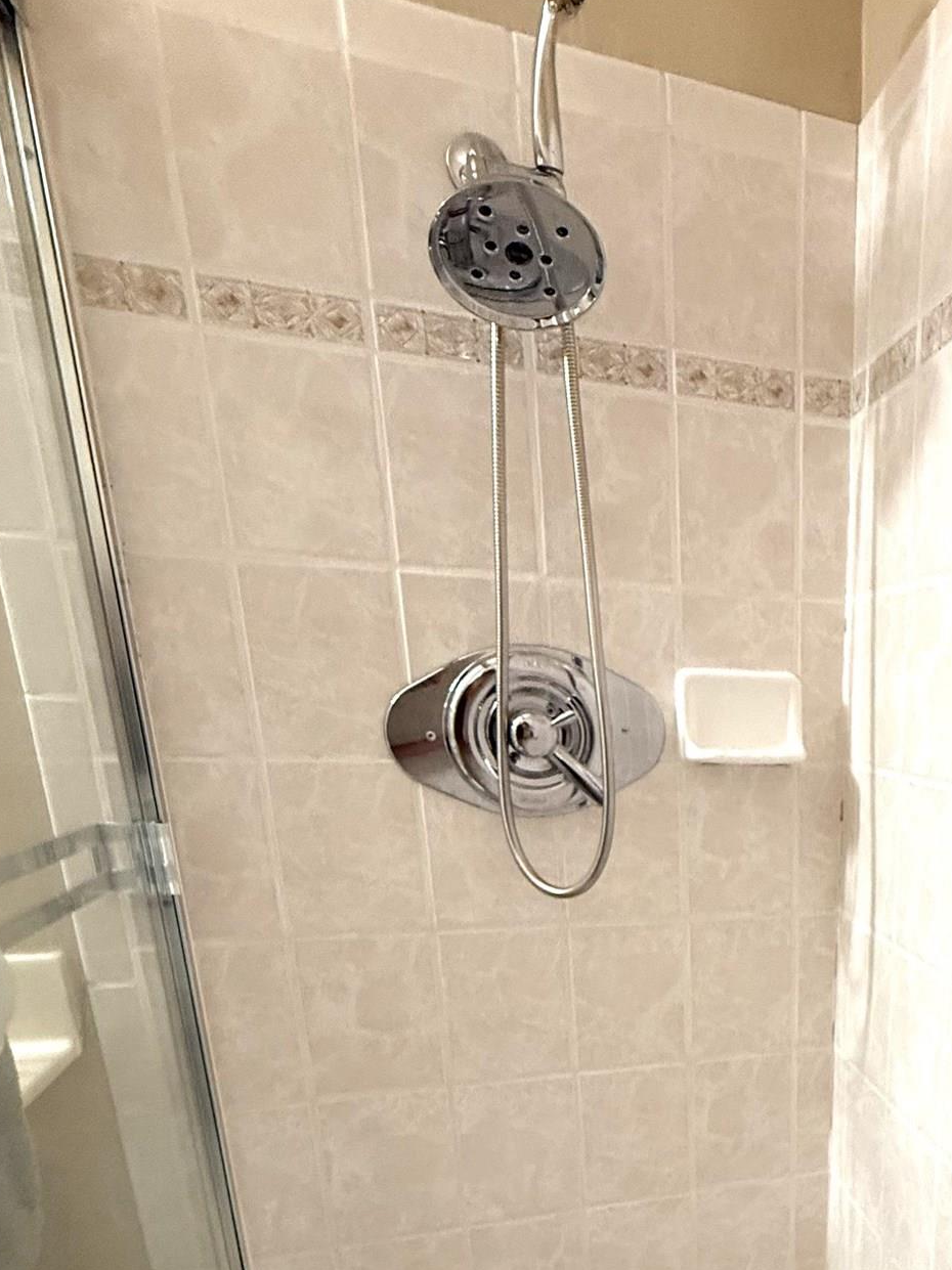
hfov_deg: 47.3
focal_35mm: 26
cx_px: 869
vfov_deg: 62.5
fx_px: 954
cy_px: 987
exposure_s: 1/120
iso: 320
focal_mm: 2.22
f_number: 2.2
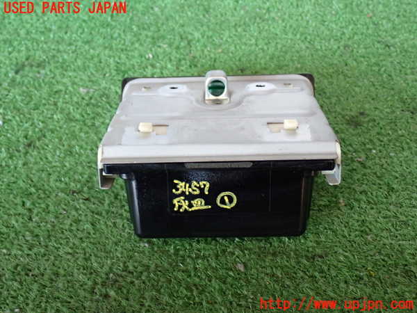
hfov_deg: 42.9
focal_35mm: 44
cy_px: 156
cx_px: 208
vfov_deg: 32.9
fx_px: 530
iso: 500
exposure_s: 1/40
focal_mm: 7.84
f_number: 2.9
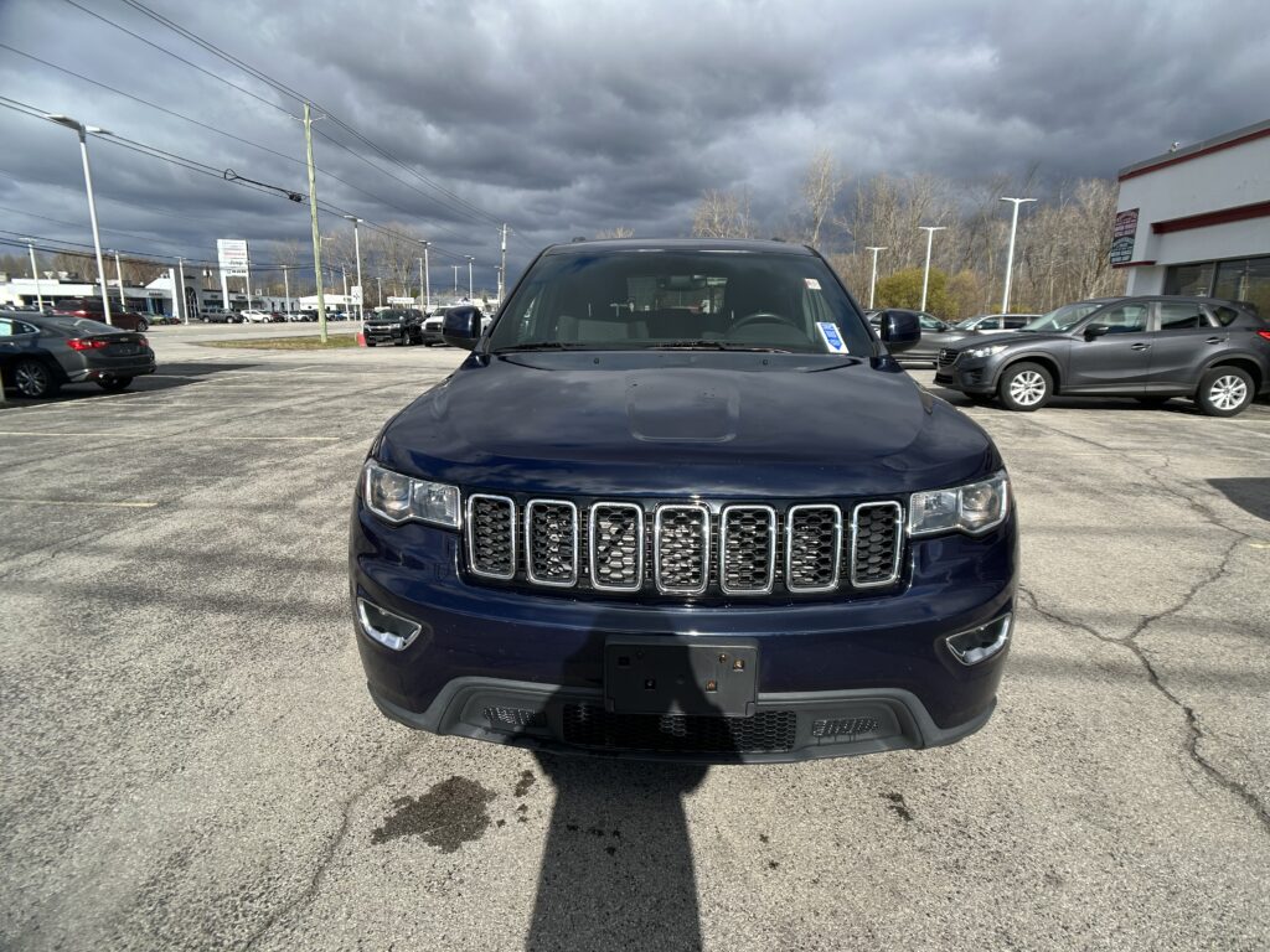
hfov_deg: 67.3
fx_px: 954
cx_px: 635
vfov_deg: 53.1
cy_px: 476
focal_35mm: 26
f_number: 1.5
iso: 50
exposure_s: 1/3077
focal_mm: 5.7
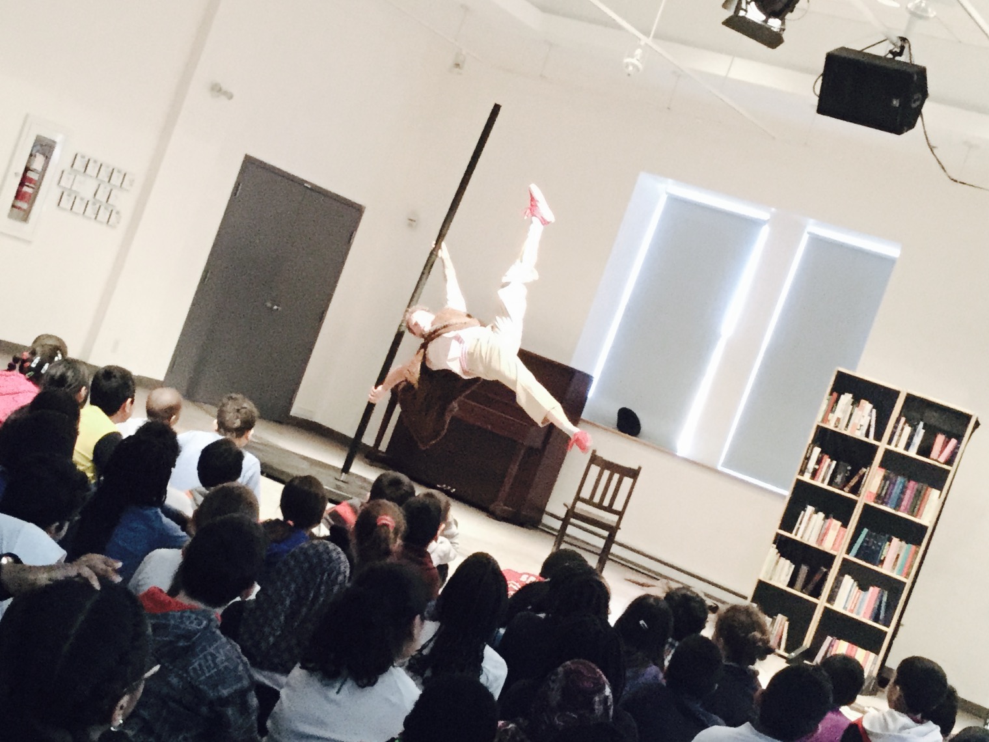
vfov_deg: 45.4
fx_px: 886
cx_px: 494
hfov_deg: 58.4
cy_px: 371
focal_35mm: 31
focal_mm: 3.3
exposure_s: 1/24
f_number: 2.4
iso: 200
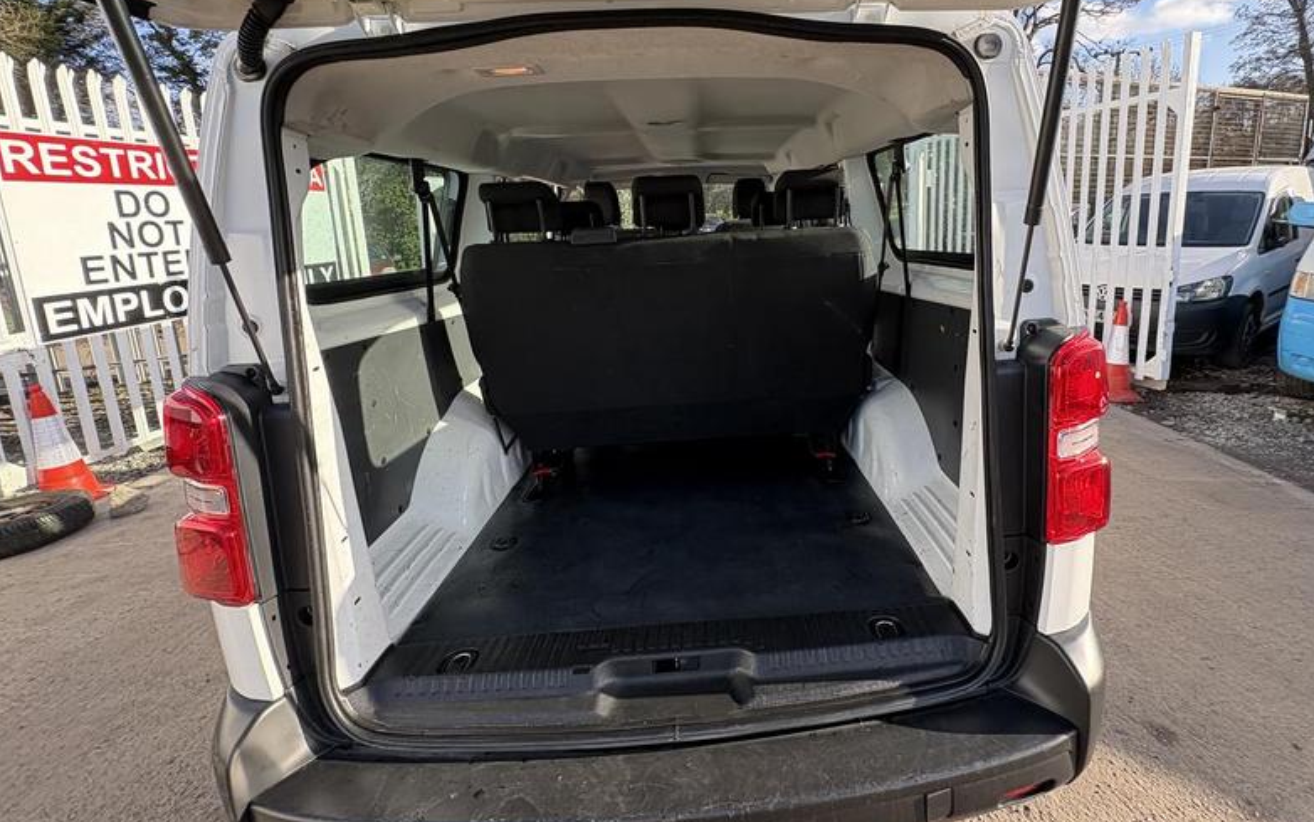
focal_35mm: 17
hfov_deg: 93.9
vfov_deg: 67.3
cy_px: 324
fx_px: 609
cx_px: 738
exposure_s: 1/270
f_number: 2.2
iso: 64
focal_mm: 2.22
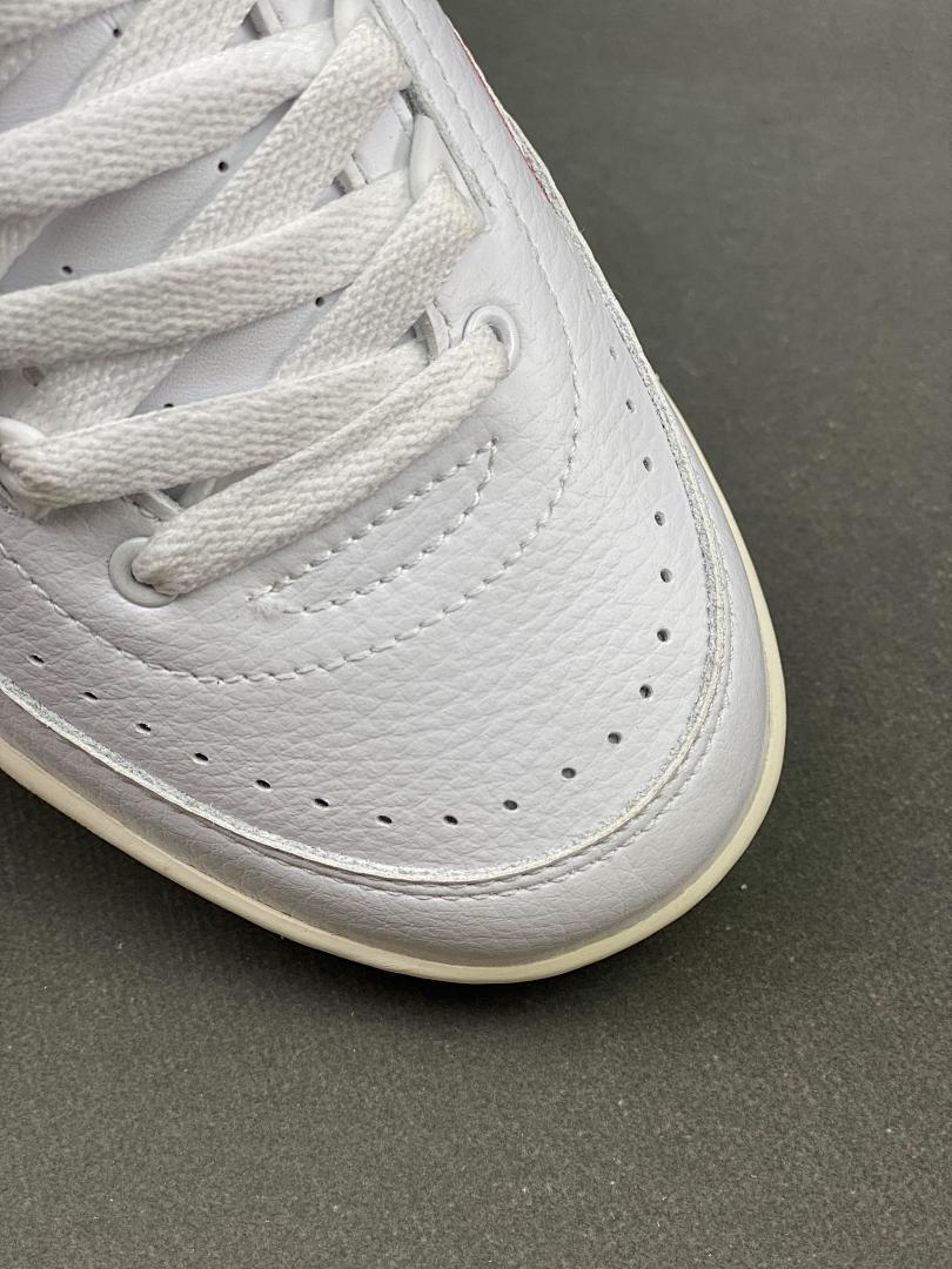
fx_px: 1907
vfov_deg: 36.8
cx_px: 476
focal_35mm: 52
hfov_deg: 28.0
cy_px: 634
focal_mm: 6
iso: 40
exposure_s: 1/122
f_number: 2
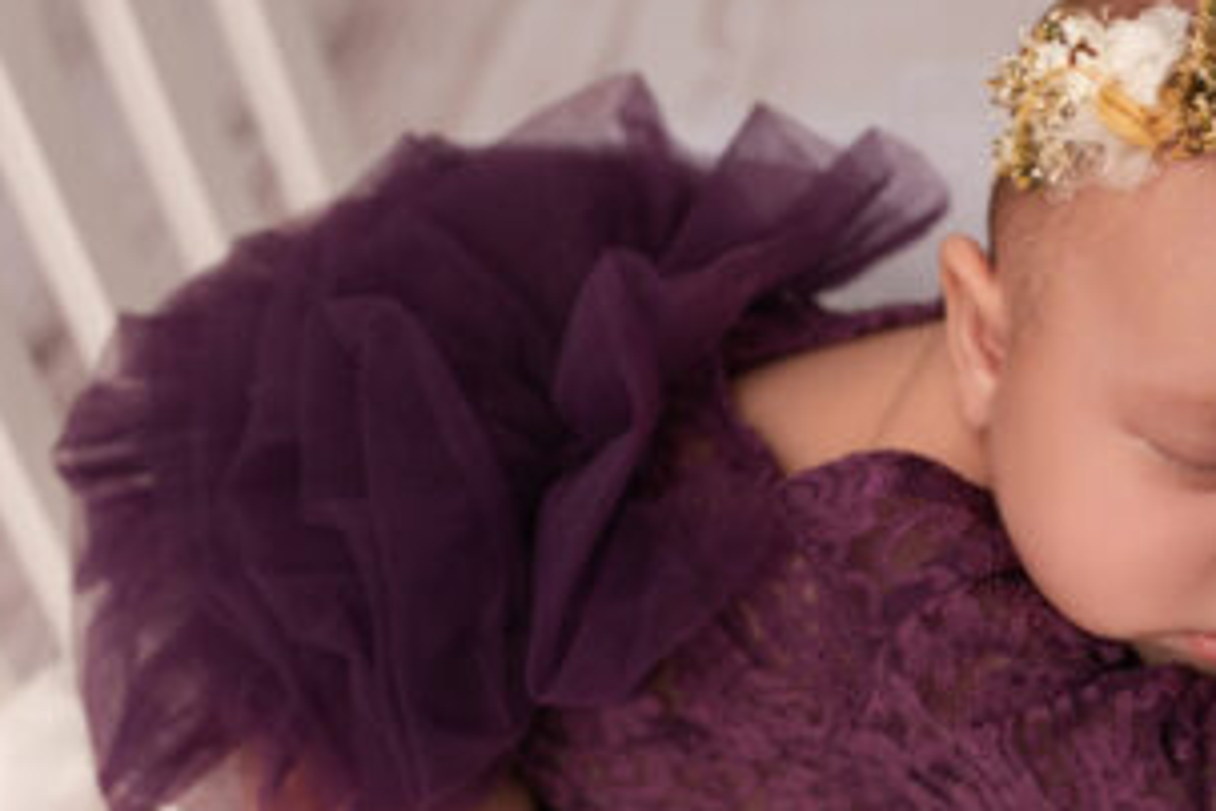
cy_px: 554
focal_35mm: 74
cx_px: 915
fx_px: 2499
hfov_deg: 27.0
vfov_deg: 18.4
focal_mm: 35
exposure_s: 1/160
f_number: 4
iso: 100
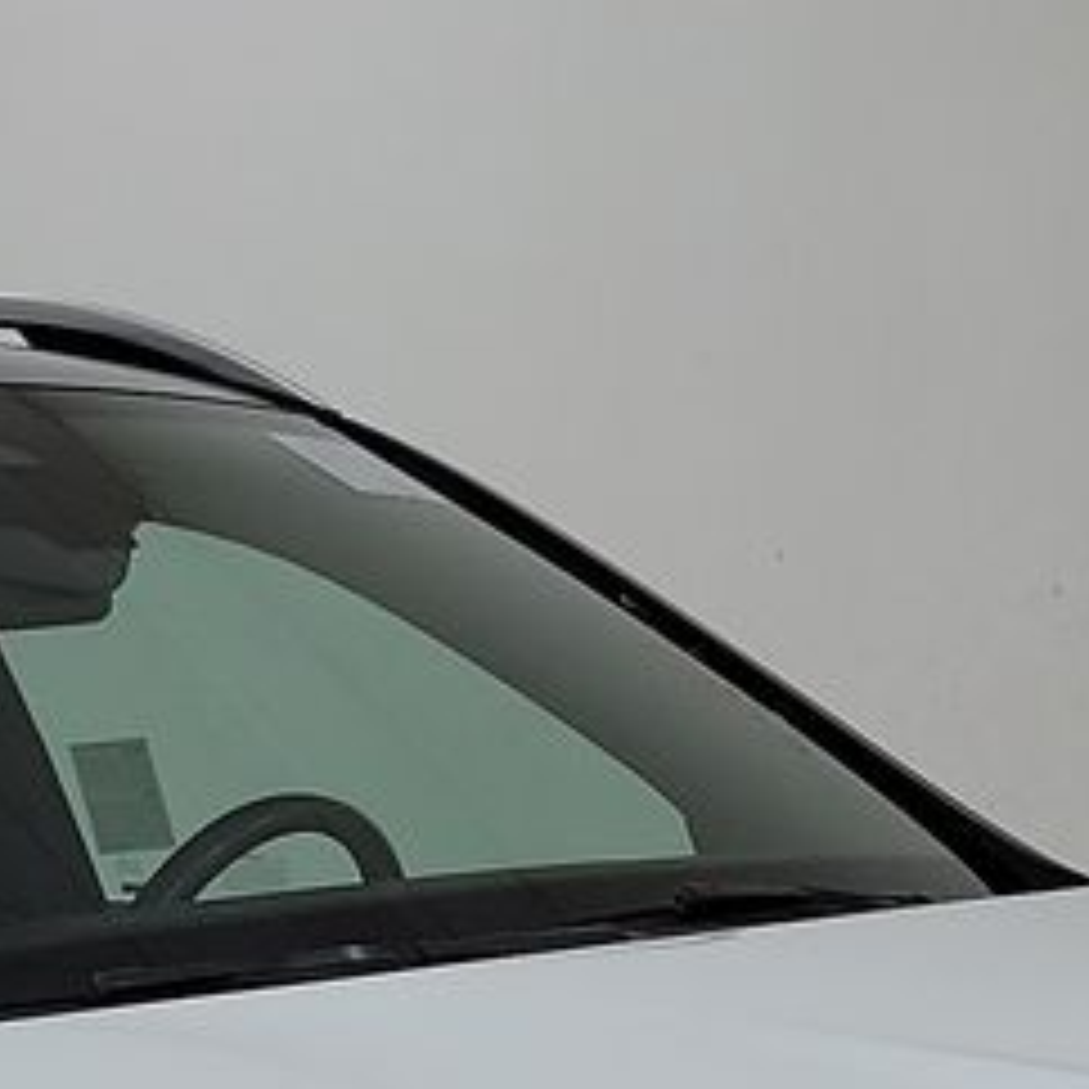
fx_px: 4983
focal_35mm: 140
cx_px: 243
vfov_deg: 11.9
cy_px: 1647
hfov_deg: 12.4
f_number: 1.8
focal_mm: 6.7
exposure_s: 1/175
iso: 50
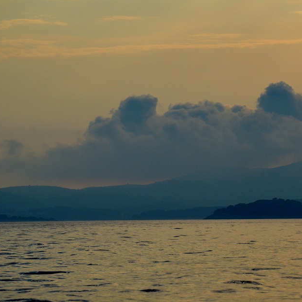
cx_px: 216
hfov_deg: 7.8
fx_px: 2211
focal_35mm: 224
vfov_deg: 7.8
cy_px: 151
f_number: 5
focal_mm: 116
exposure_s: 1/5000
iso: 640
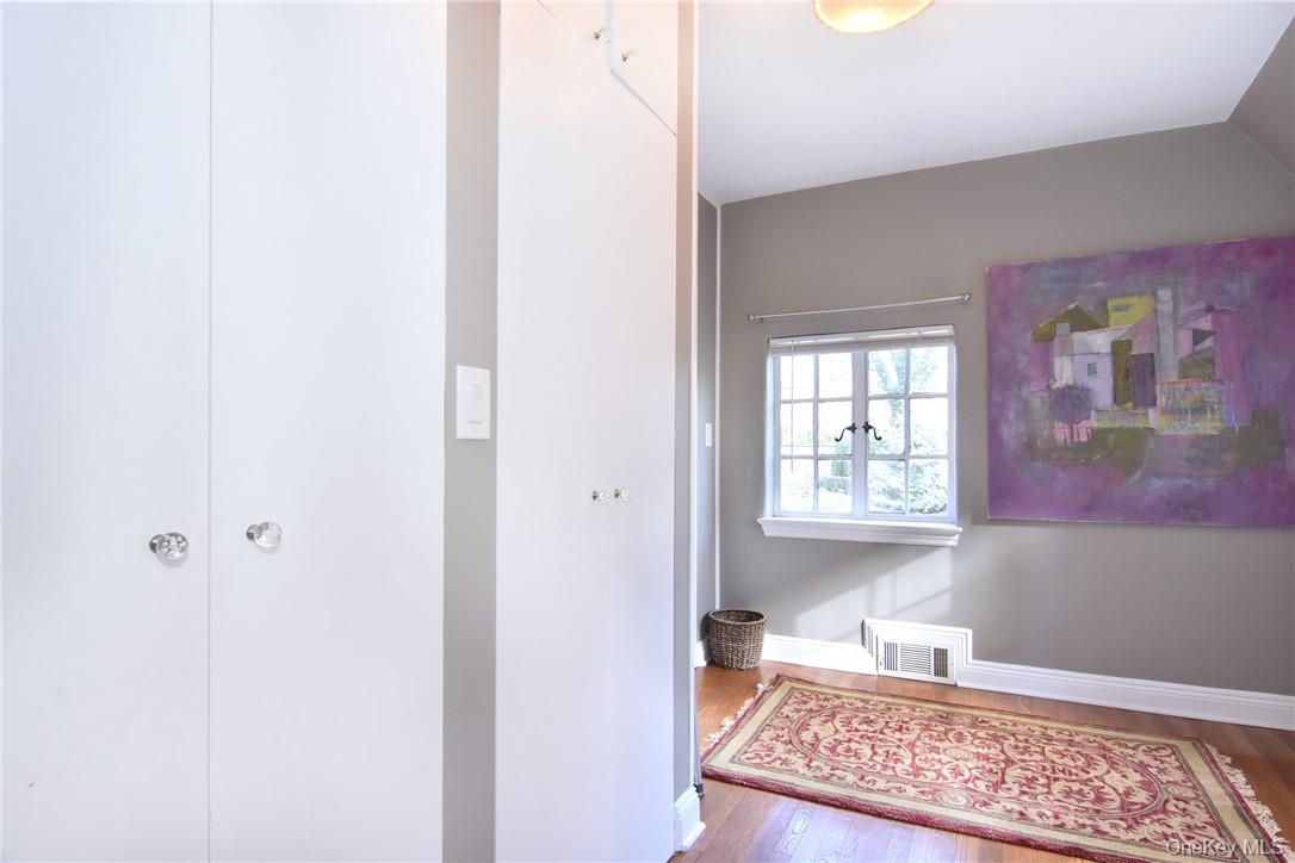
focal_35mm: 18
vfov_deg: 67.4
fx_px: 647
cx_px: 648
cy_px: 432
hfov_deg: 90.0
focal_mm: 12
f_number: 11
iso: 640
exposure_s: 1/25
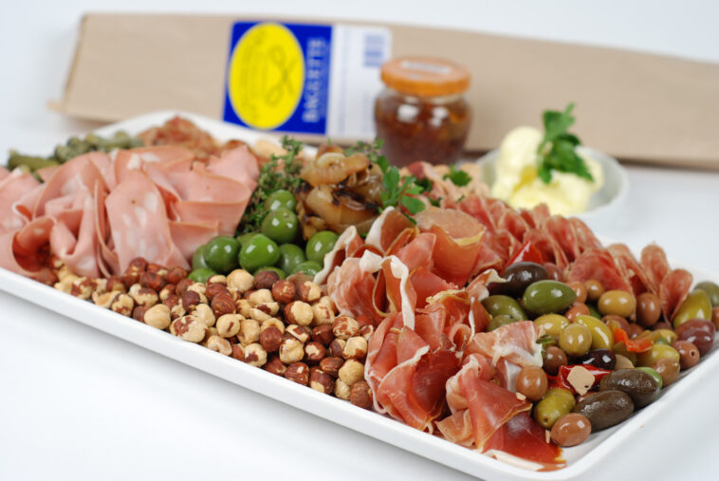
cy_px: 240
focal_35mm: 75
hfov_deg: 27.0
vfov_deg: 18.2
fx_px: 1499
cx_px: 360
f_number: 3.5
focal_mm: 50
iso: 100
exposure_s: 1/25
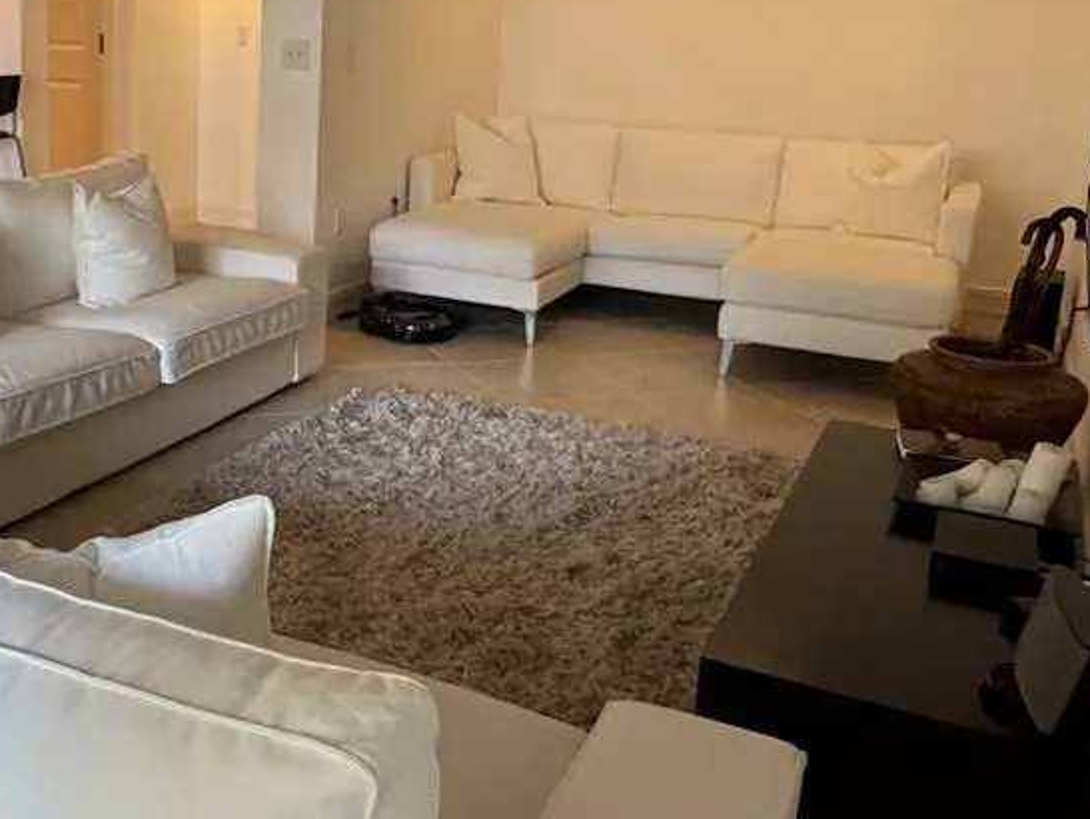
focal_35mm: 41
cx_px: 268
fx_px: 1292
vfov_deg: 35.0
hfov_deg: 44.2
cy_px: 308
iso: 250
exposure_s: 1/120
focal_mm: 2.22
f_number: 2.2
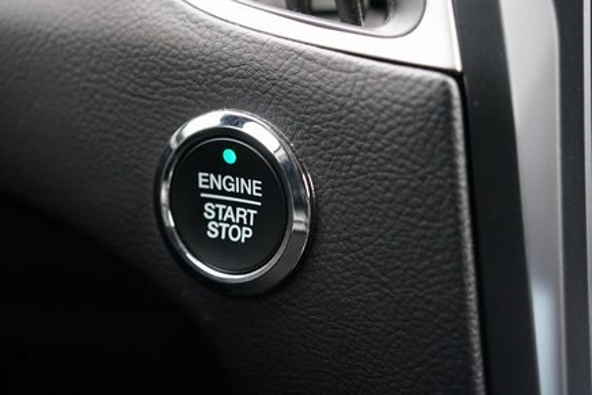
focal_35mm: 72
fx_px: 1184
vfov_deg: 18.9
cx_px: 216
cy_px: 217
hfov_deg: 27.9
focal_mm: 49
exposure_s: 1/60
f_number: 3.5
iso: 2000
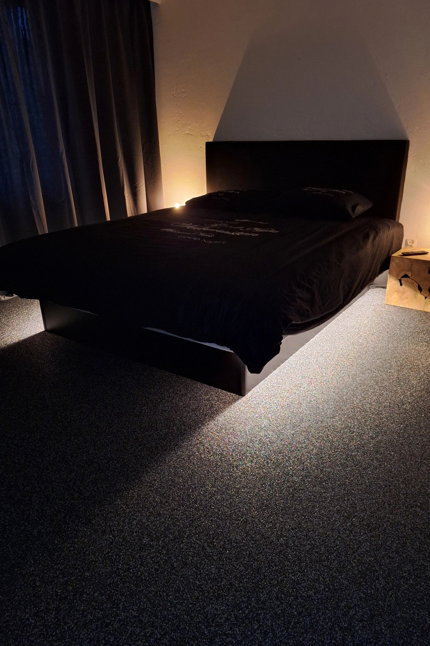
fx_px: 430
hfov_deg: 53.0
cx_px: 238
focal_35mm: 24
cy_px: 322
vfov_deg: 73.7
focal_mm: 5.54
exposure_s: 1/20
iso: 500
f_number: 1.8
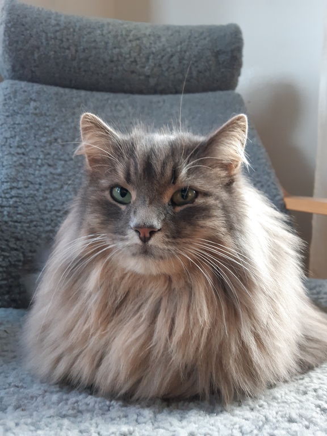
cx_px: 164
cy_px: 218
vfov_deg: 67.3
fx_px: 327
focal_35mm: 26
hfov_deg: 53.1
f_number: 1.7
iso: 250
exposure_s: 1/50
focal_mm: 3.92
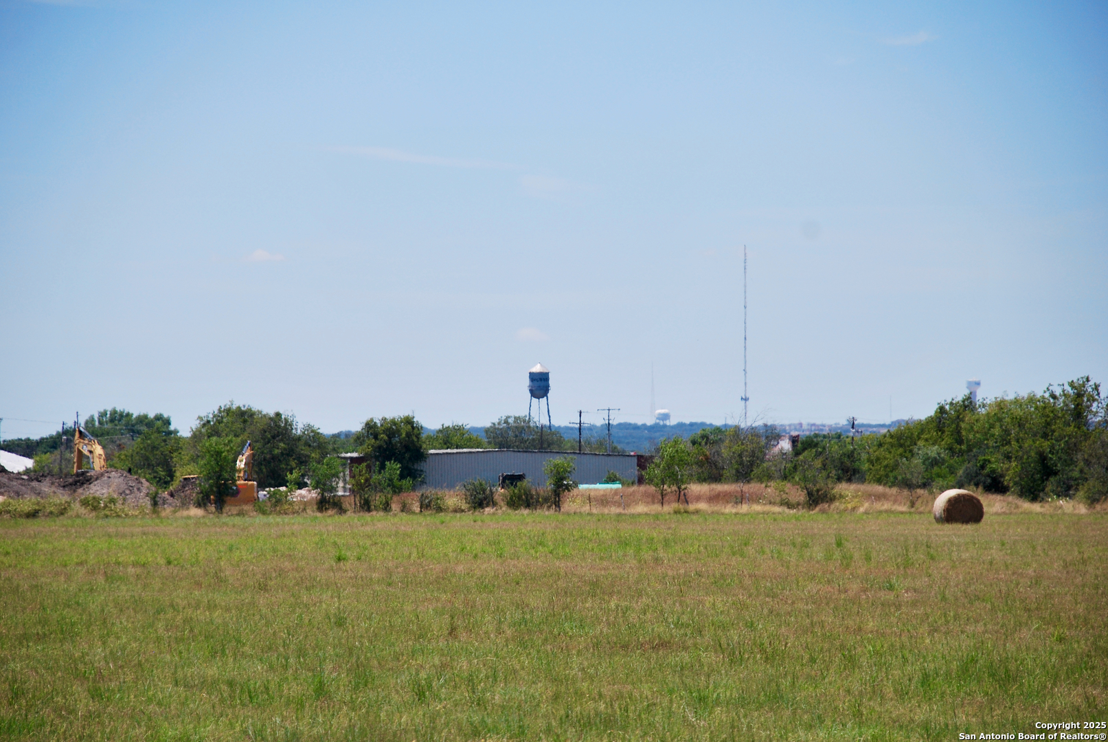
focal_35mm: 202
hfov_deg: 10.1
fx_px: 6240
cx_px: 554
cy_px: 371
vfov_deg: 6.8
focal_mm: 135
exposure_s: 1/1000
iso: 200
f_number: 6
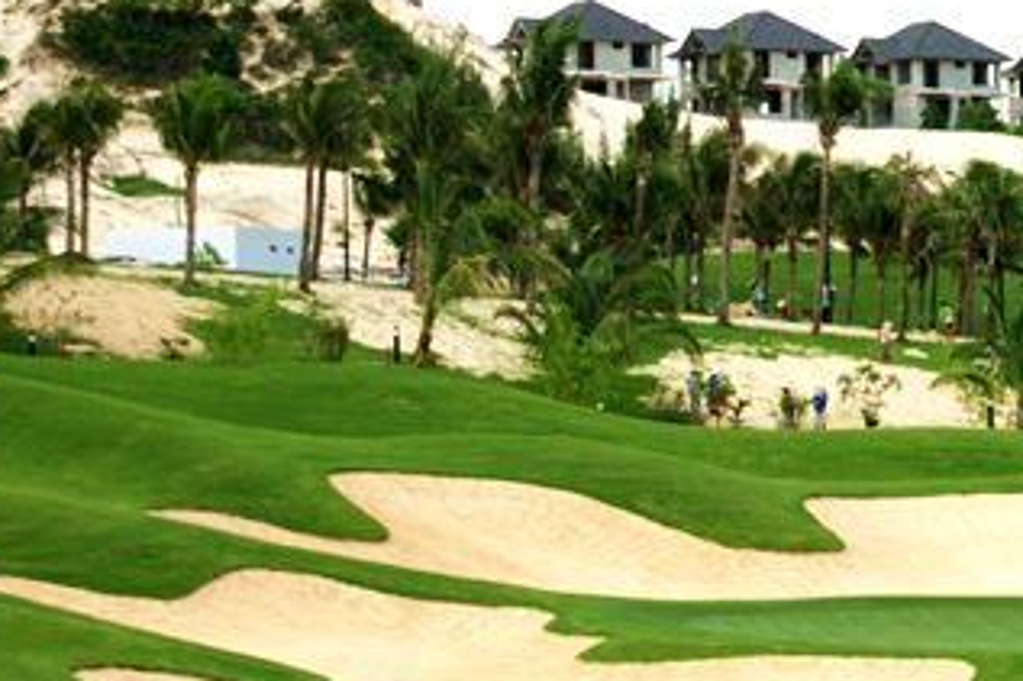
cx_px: 1633
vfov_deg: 7.1
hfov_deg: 10.2
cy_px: 497
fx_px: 5481
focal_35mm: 193
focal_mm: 34
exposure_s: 1/160
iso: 125
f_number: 5
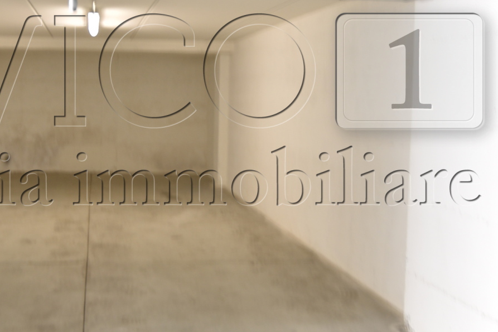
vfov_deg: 31.0
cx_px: 151
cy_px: 112
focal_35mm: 43
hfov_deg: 44.5
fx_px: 595
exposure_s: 1/2
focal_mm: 10
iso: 100
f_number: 4.5
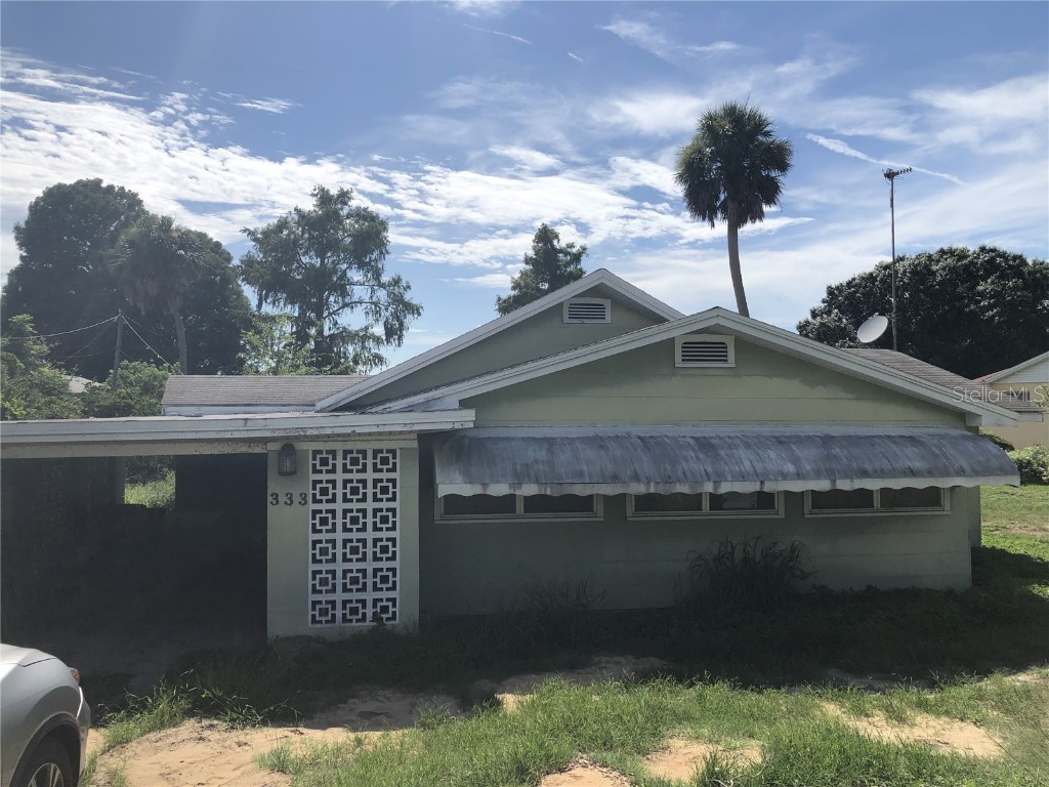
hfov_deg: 63.4
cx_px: 524
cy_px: 394
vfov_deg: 49.7
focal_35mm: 28
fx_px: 849
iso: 20
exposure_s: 1/3690
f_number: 1.8
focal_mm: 3.99
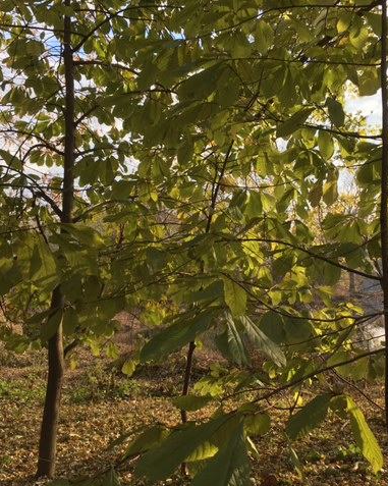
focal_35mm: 38
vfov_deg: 48.0
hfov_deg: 39.0
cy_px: 244
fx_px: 546
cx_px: 227
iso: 25
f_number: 2.2
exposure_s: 1/427
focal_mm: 4.15
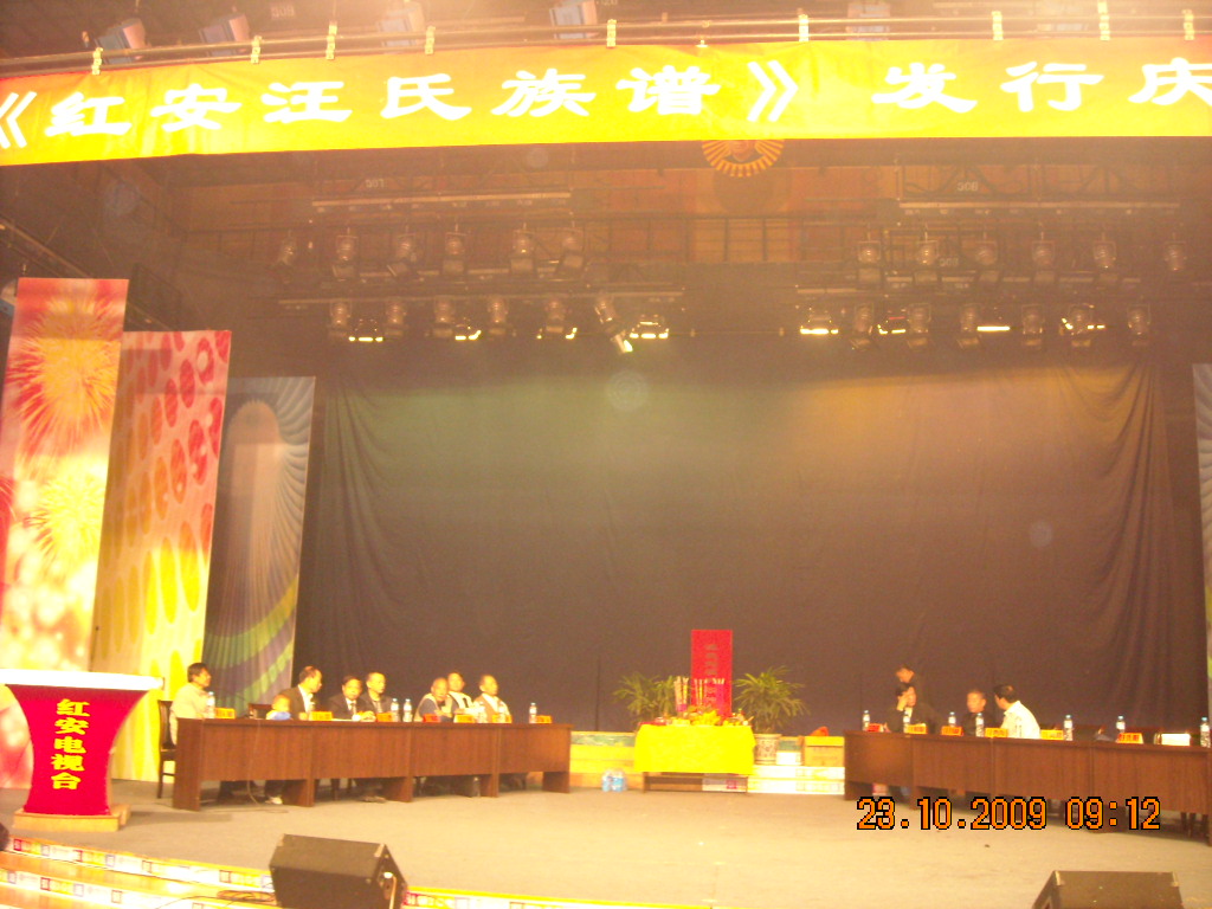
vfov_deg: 40.7
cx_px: 606
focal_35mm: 35
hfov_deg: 52.6
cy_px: 454
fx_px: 1225
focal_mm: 5.7
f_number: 2.8
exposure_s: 1/8
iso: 417
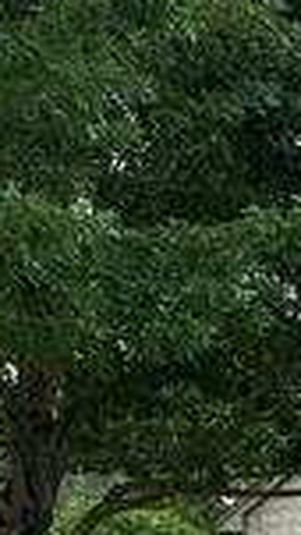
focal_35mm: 94
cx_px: 843
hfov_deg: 10.2
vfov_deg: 21.9
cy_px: 526
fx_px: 1333
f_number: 1.8
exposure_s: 1/2028
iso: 32
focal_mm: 4.25
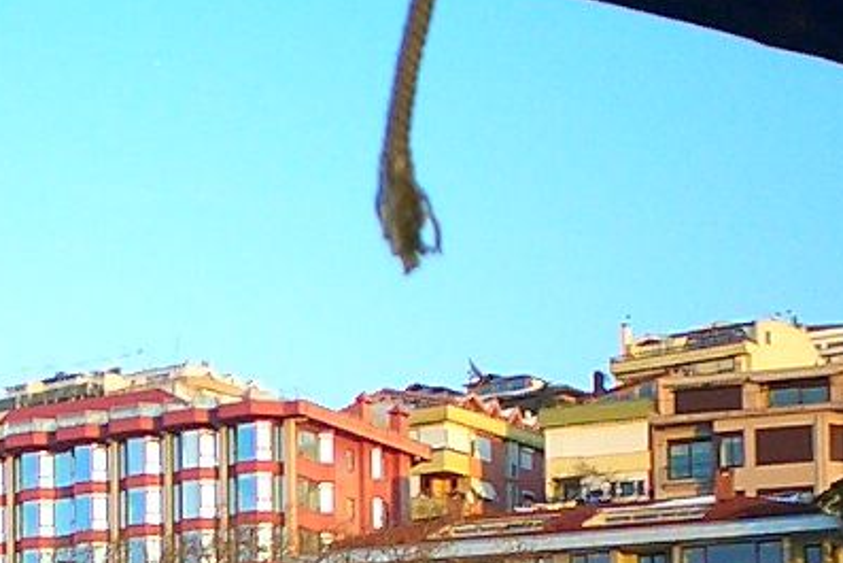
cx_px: 55
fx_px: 2905
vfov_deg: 10.5
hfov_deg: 16.3
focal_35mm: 124
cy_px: 967
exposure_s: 1/160
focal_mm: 5.6
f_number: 3.5
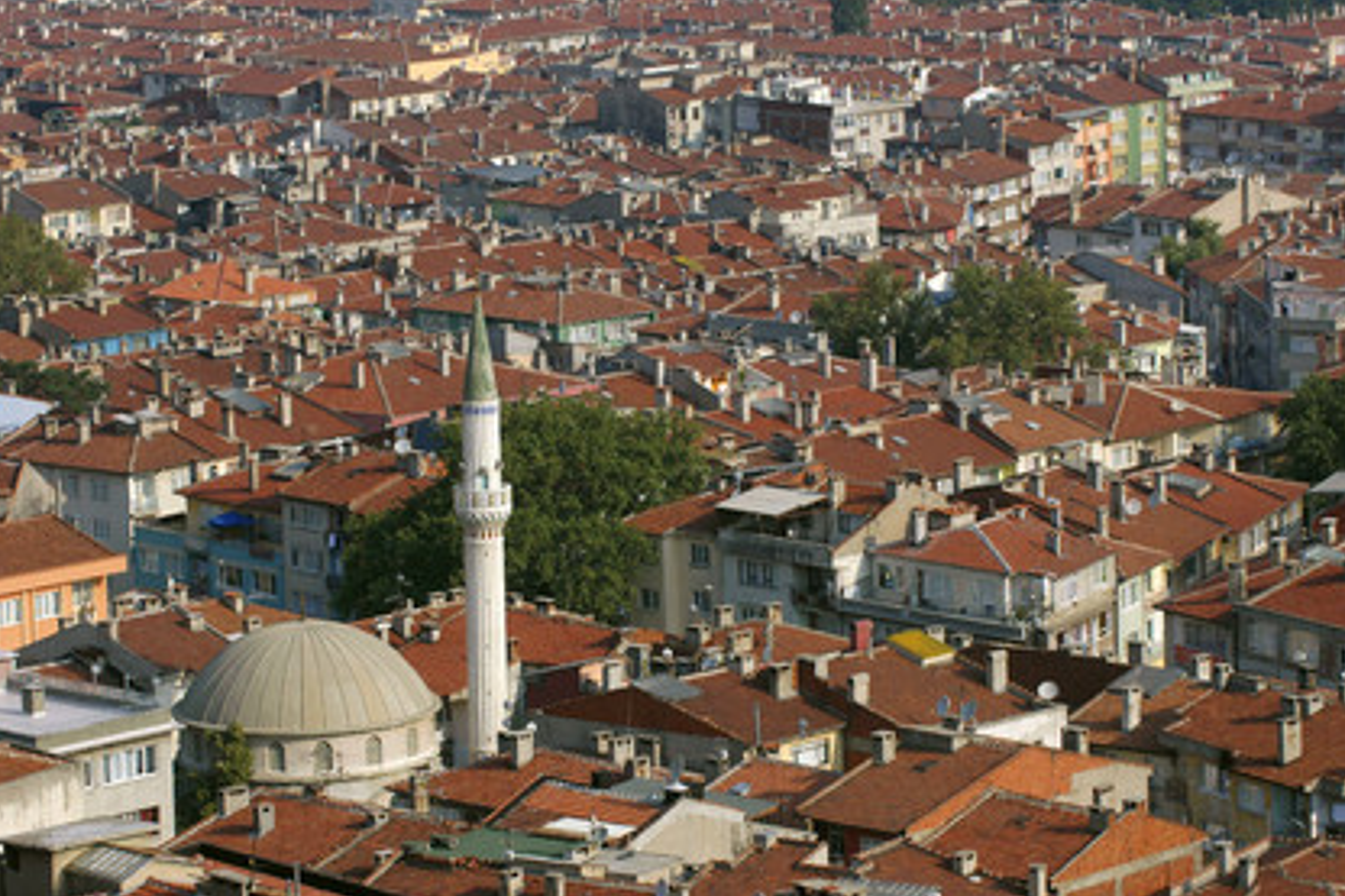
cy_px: 450
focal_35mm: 167
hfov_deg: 12.3
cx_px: 671
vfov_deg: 8.2
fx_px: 6237
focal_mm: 110
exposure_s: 1/400
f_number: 8
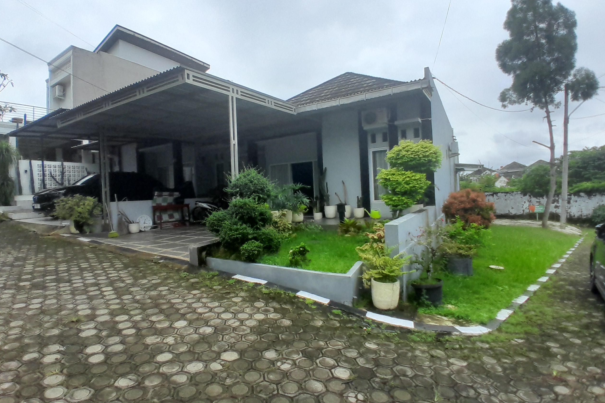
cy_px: 195
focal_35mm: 18
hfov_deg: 90.0
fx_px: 302
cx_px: 305
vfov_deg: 67.4
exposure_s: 1/1558
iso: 40
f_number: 2.2
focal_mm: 1.46
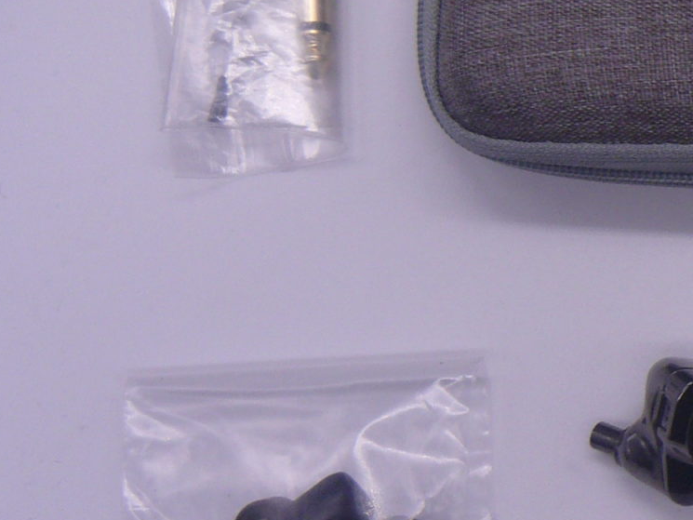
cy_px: 147
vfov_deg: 14.9
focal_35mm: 99
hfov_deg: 18.2
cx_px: 946
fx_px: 1982
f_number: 4.5
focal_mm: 6
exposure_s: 1/250
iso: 100
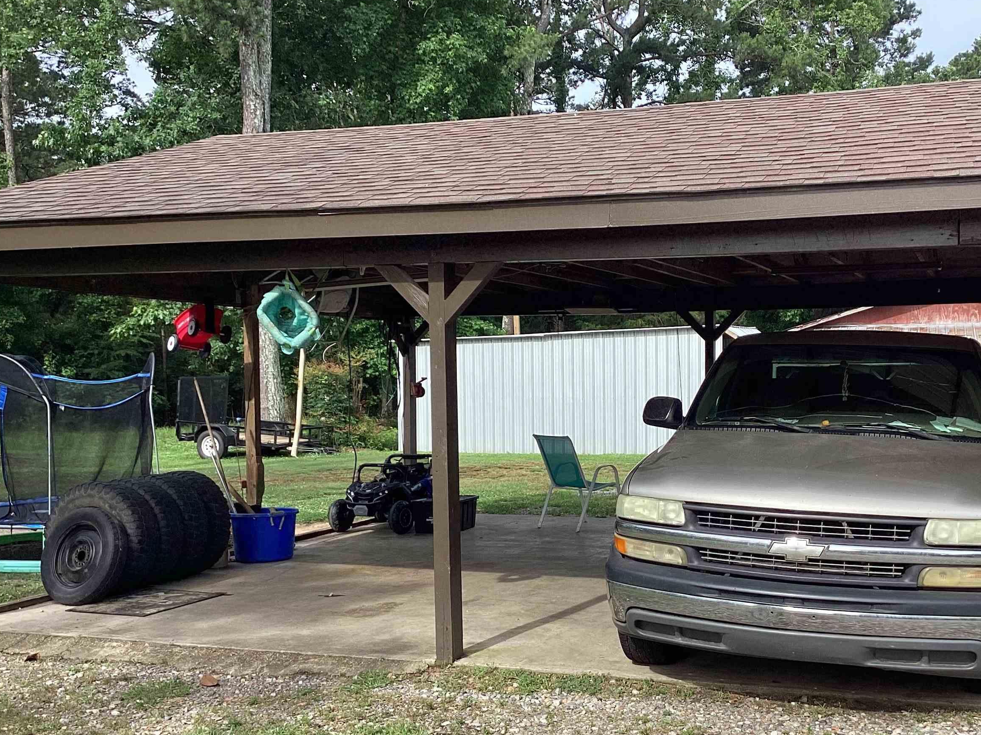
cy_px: 426
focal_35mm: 41
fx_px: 1162
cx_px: 609
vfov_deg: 35.1
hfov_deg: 45.4
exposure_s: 1/503
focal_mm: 3.3
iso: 25
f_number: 2.4
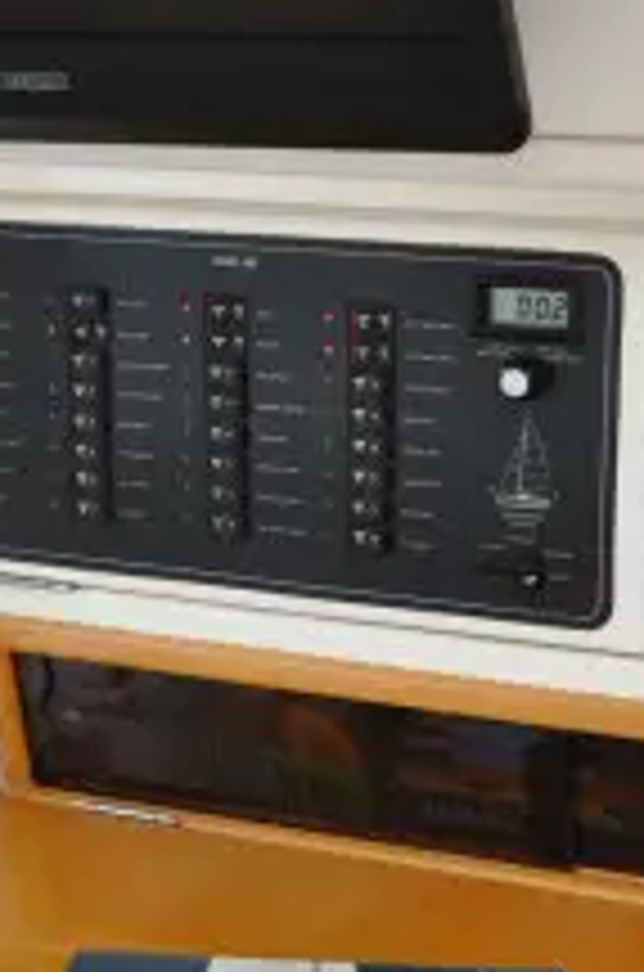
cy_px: 526
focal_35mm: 80
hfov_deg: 16.9
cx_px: 480
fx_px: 2157
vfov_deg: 25.4
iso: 800
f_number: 3.5
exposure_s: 1/60
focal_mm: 18
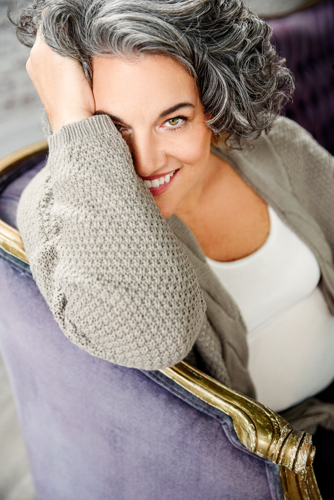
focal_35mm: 50
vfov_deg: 39.6
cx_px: 167
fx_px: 695
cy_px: 250
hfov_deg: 27.0
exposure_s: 1/160
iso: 640
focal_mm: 50
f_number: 2.8
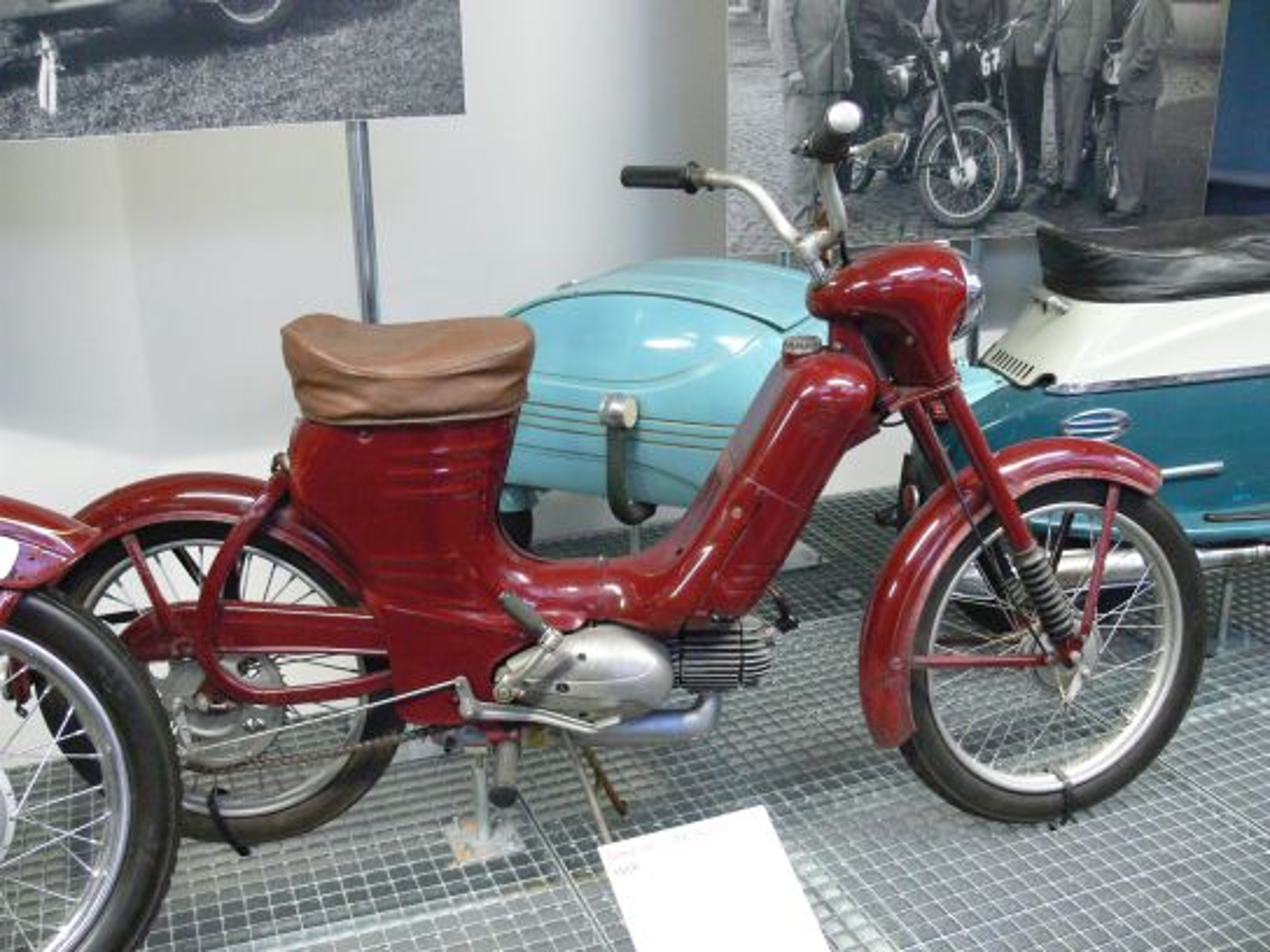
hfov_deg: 52.6
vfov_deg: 40.7
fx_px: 1284
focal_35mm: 35
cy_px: 476
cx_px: 635
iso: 400
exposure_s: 1/40
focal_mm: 7.4
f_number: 2.8
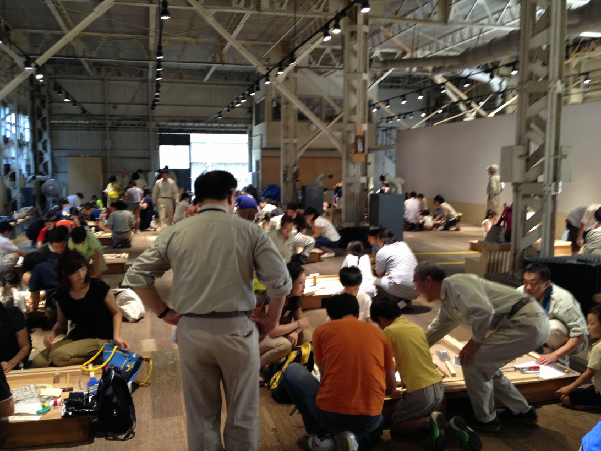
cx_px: 300
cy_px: 226
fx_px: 608
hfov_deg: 52.6
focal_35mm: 35
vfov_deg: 40.7
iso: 125
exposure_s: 1/20
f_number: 2.4
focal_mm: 4.28
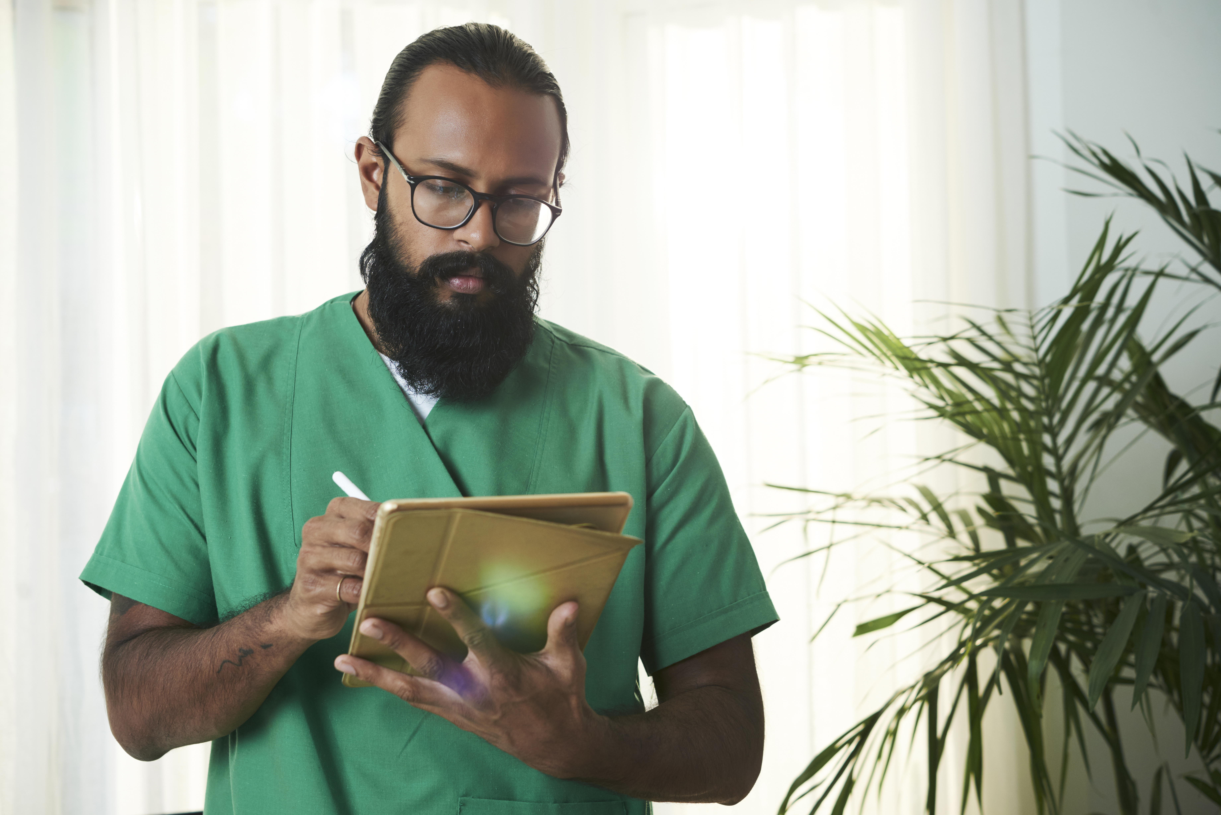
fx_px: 2036
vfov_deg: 22.6
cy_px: 408
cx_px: 610
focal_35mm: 60
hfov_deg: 33.4
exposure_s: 1/100
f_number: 5
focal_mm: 60
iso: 400
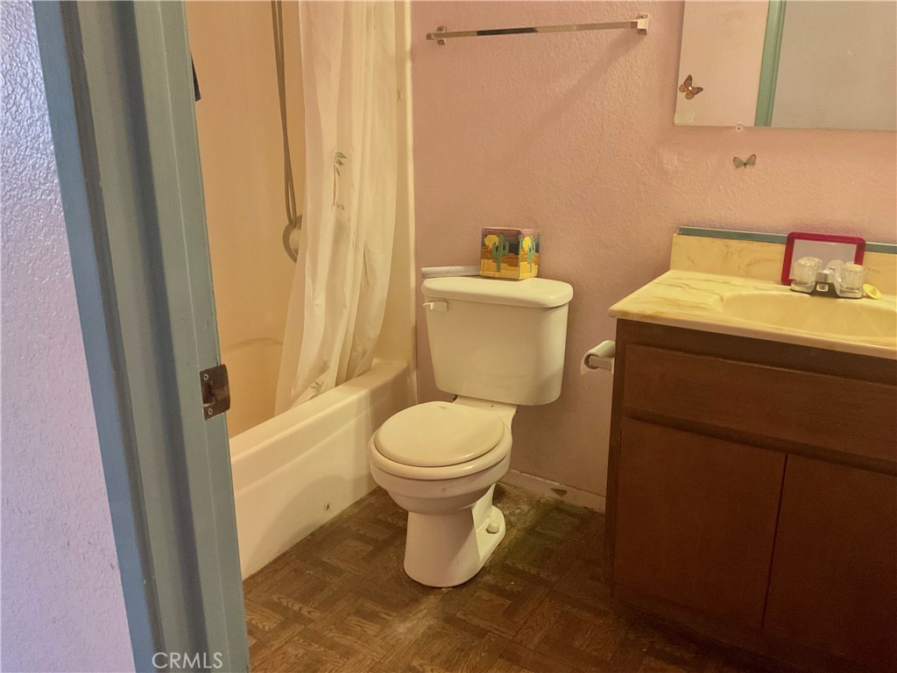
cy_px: 336
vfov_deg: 48.2
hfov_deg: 61.7
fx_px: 751
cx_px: 448
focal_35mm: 29
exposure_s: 1/40
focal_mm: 3
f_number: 1.8
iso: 320
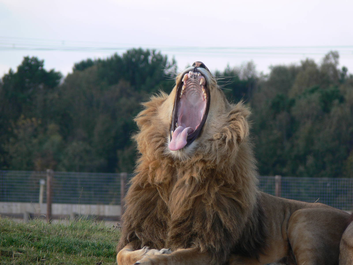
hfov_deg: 4.7
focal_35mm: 420
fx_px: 4283
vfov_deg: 3.5
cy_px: 132
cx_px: 176
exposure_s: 1/125
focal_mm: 88.8
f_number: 5
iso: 80
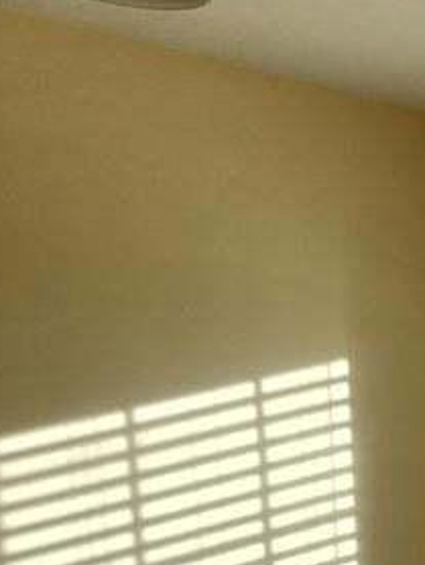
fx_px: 2076
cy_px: 1211
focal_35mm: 127
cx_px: 1108
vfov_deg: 13.0
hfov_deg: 9.9
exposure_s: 1/362
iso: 20
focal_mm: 5.4
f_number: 1.8
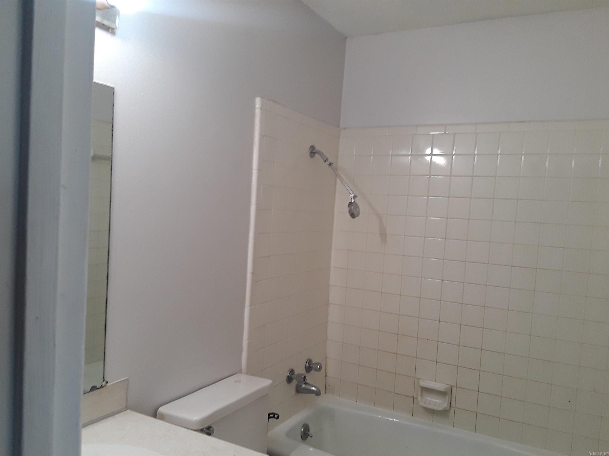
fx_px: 493
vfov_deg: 49.7
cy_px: 228
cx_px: 304
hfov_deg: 63.4
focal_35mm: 28
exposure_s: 1/40
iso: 50
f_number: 1.9
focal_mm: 2.9
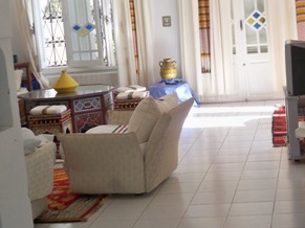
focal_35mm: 77
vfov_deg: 19.1
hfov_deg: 24.9
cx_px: 244
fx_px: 678
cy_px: 104
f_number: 3.1
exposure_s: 1/60
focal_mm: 6.3
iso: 80
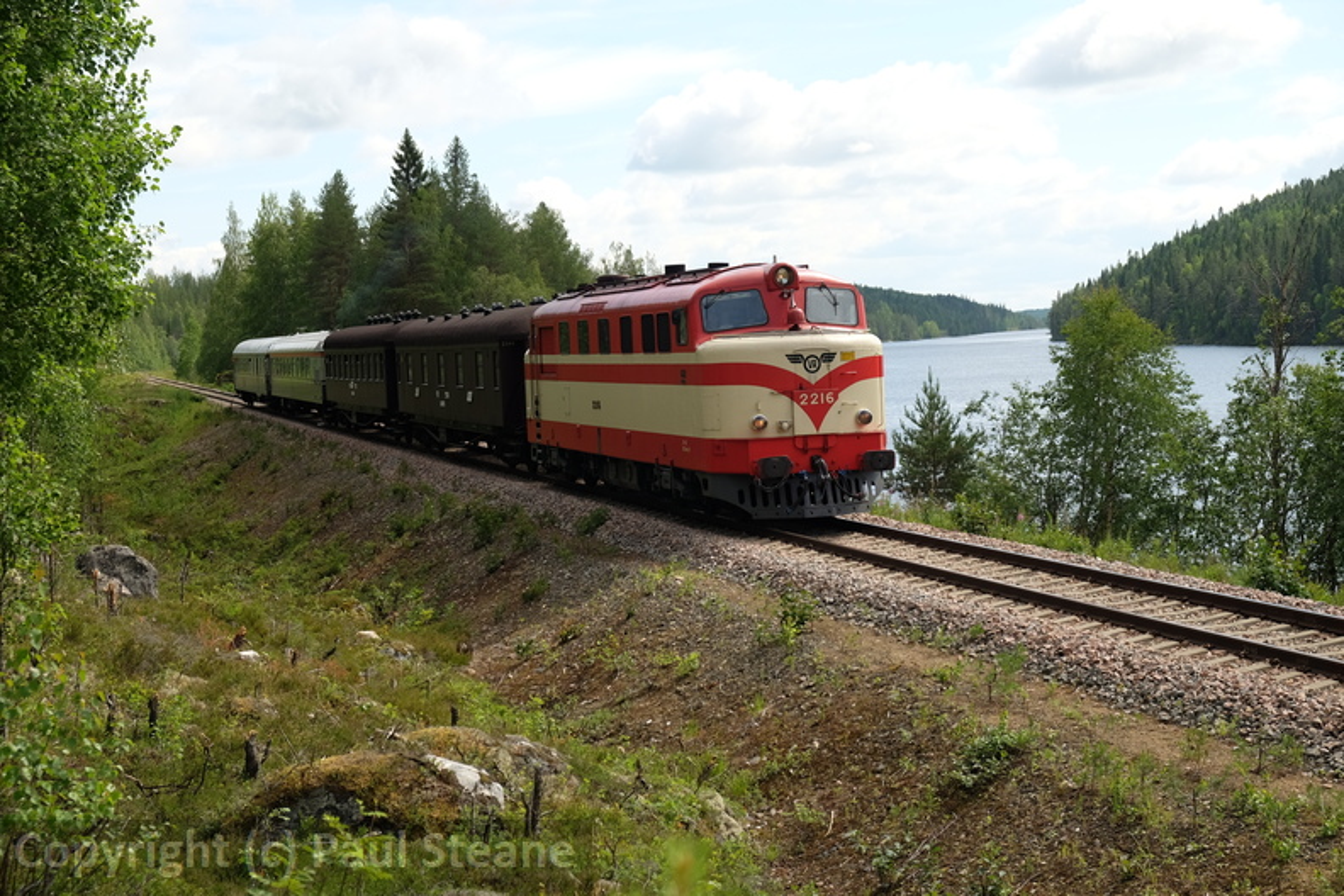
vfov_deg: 22.3
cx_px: 672
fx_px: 2277
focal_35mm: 61
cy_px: 448
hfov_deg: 32.9
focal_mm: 40.7
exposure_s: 1/350
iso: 200
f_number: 6.4
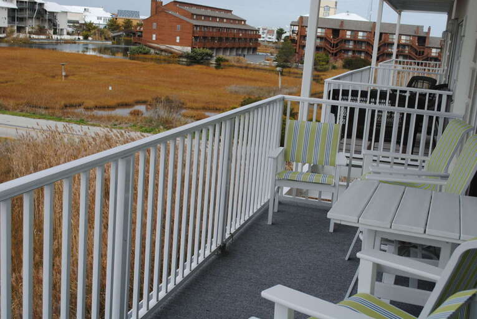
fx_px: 597
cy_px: 160
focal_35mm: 45
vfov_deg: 29.9
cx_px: 238
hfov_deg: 43.6
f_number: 7.1
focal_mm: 30
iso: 100
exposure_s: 1/200
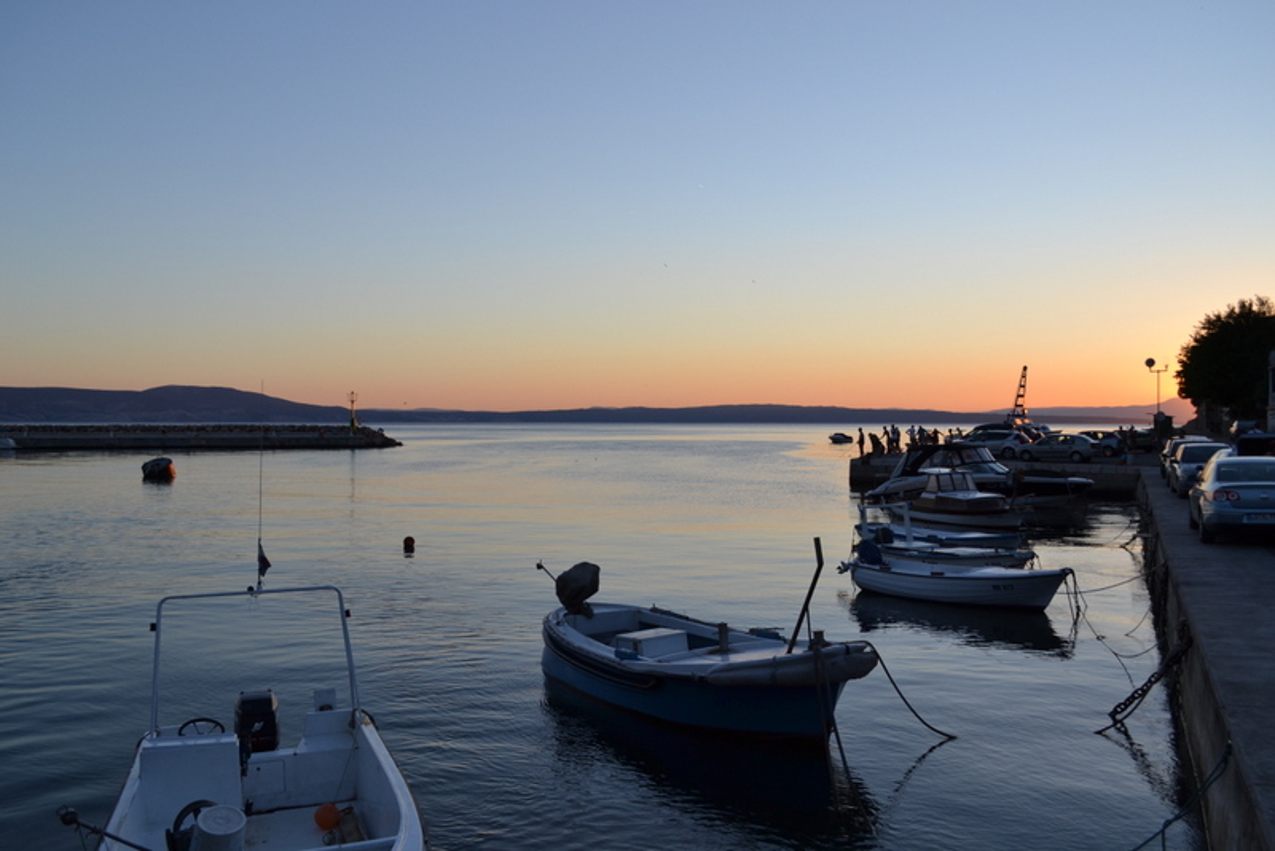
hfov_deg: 57.2
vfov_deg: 40.0
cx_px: 638
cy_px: 426
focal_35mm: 33
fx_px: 1169
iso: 200
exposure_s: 1/250
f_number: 5.6
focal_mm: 22
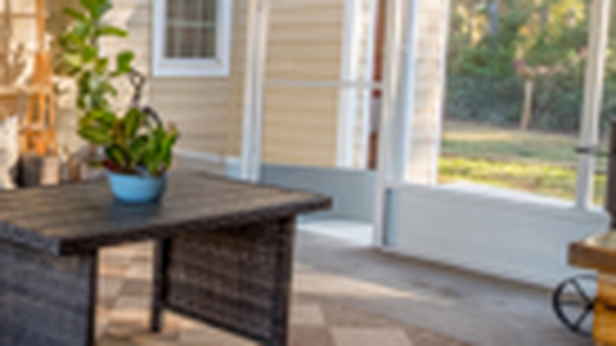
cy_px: 121
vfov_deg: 24.8
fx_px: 784
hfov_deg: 35.8
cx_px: -79
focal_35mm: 48
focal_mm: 14
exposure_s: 1/200
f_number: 9
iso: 400
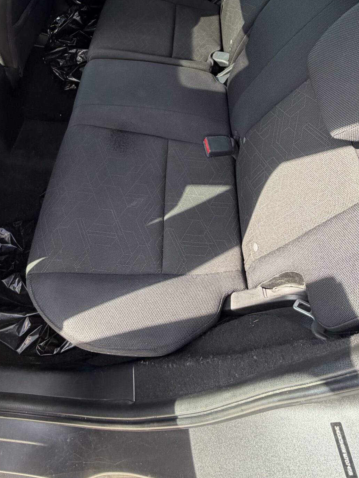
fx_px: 359
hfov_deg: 52.9
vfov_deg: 59.9
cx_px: 156
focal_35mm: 26
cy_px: 72
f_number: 2.2
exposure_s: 1/121
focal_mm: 2.22
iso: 80
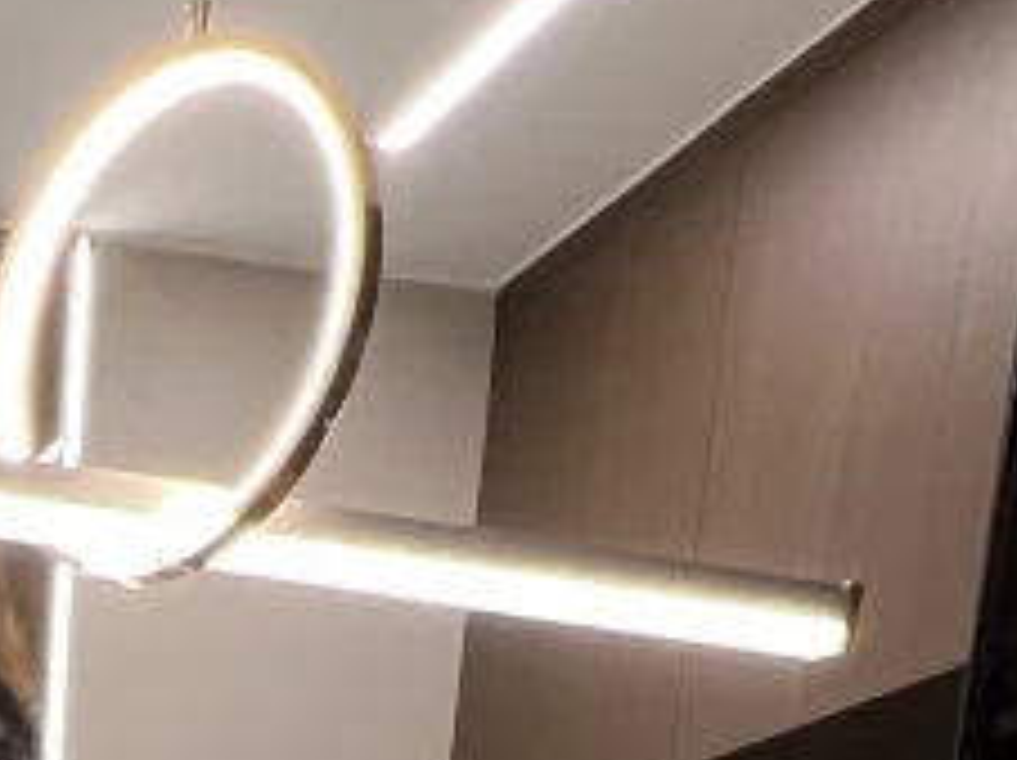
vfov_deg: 11.3
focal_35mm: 83
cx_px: -270
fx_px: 2436
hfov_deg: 21.5
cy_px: 2253
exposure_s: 1/100
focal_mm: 1.57
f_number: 1.8
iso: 64
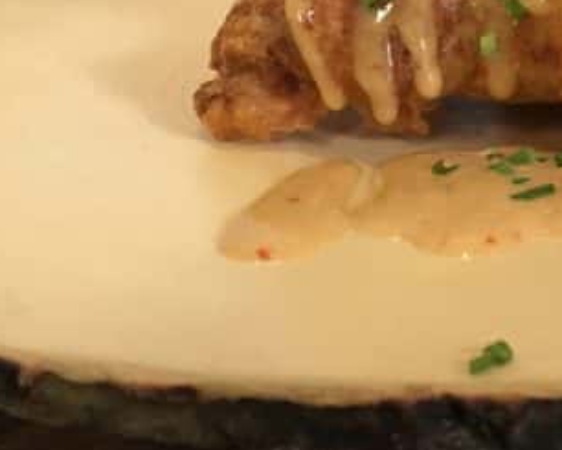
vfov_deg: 20.4
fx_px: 1231
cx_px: 608
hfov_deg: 24.1
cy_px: 73
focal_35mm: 74
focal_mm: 4.15
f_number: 2.2
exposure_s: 1/25
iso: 200
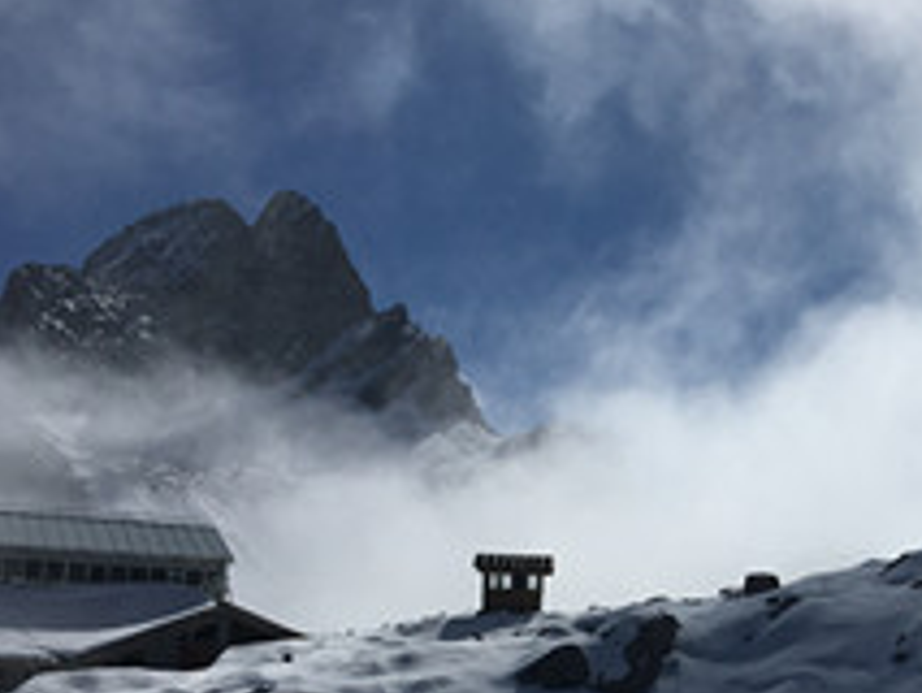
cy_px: 622
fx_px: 1812
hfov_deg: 27.7
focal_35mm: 68
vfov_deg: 21.2
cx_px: 801
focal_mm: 4.15
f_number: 2.2
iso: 25
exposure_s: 1/12821
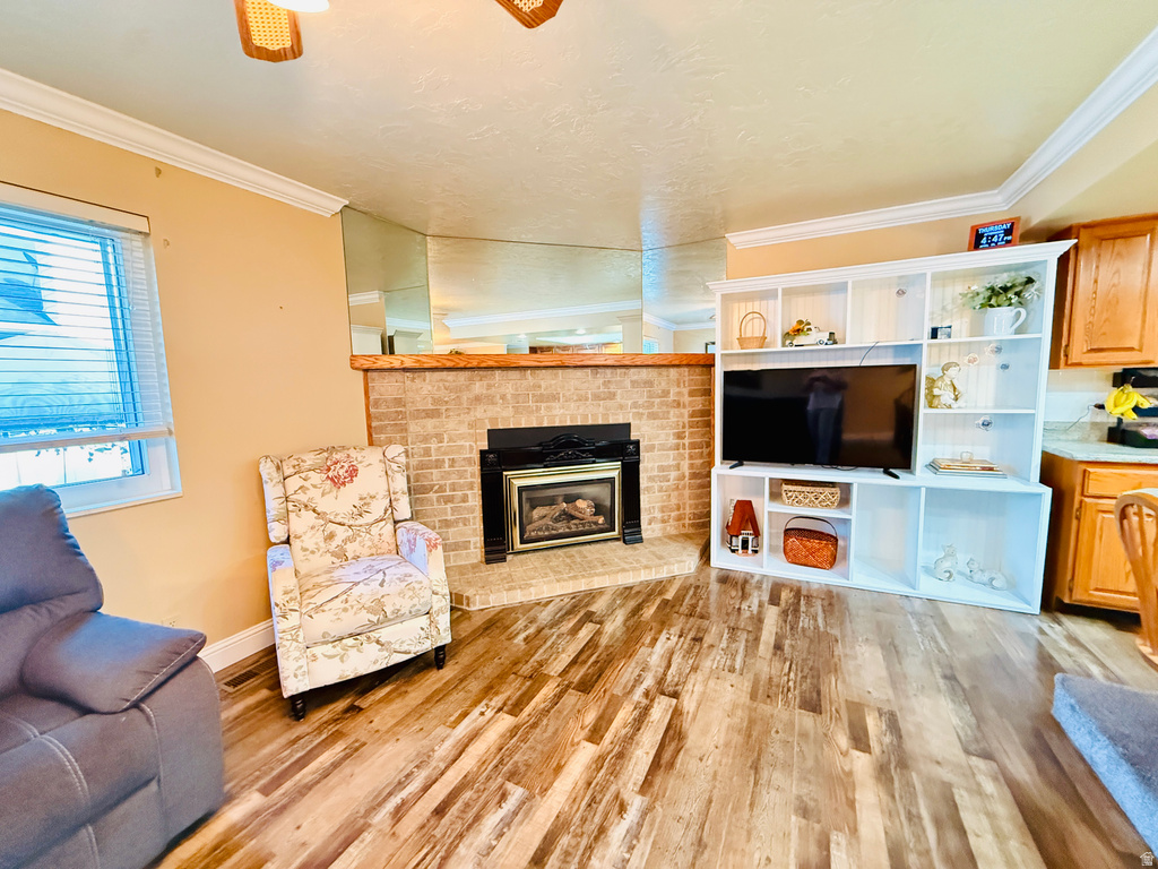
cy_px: 434
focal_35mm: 14
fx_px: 468
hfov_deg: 102.1
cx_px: 579
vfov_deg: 85.7
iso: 1000
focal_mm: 2.22
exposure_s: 1/40
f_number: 2.2
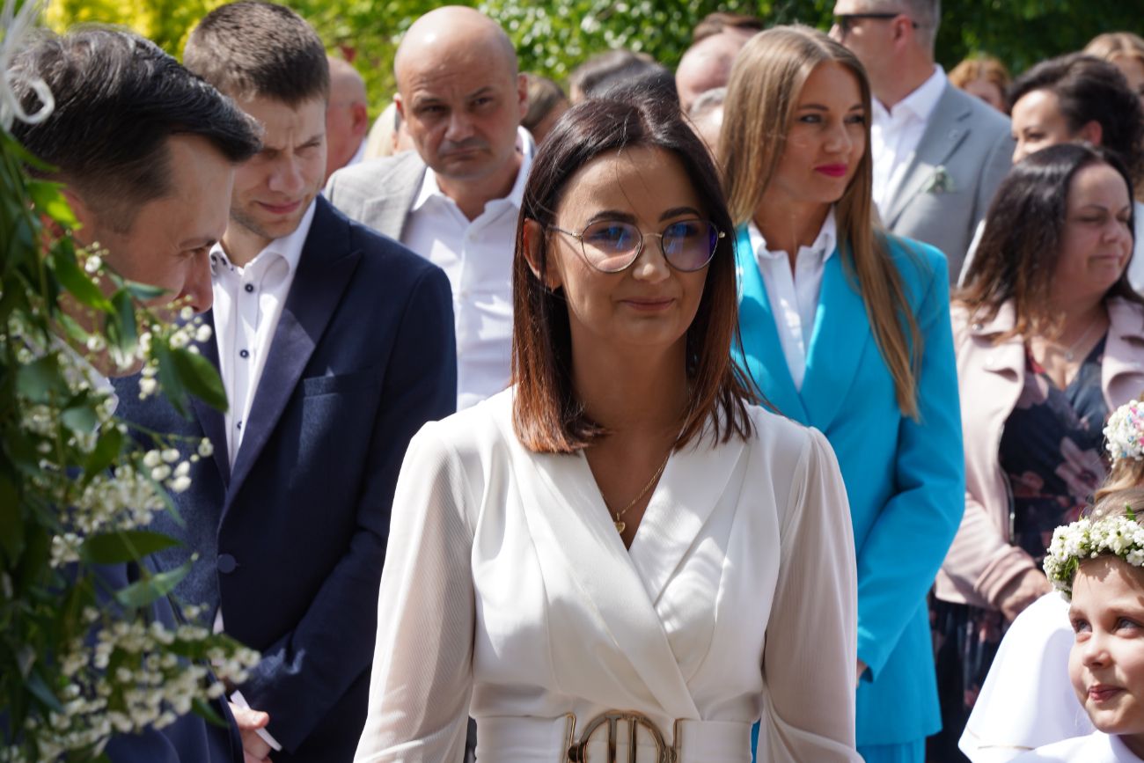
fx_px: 3146
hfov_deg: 20.6
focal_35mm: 99
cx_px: 572
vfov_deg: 13.8
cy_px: 382
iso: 100
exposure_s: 1/100
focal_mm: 99
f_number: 10
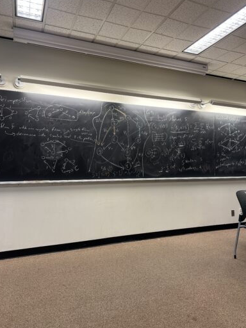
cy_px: 162
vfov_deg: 69.4
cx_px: 120
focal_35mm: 25
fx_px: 237
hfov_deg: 54.9
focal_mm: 6.86
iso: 160
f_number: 1.78
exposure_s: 1/60
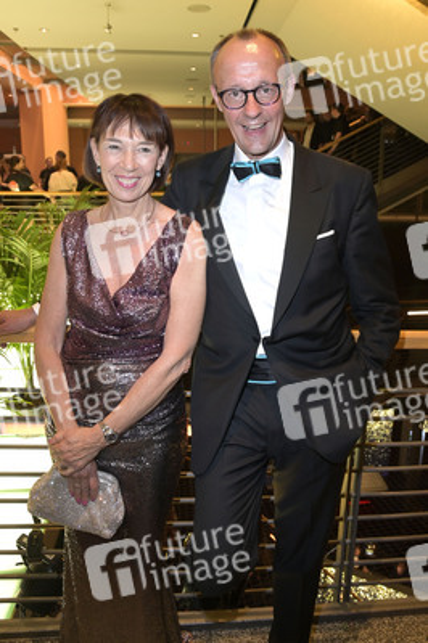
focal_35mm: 24
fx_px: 429
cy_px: 322
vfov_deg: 73.8
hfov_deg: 53.1
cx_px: 214
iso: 2500
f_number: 5.6
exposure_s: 1/40
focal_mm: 24
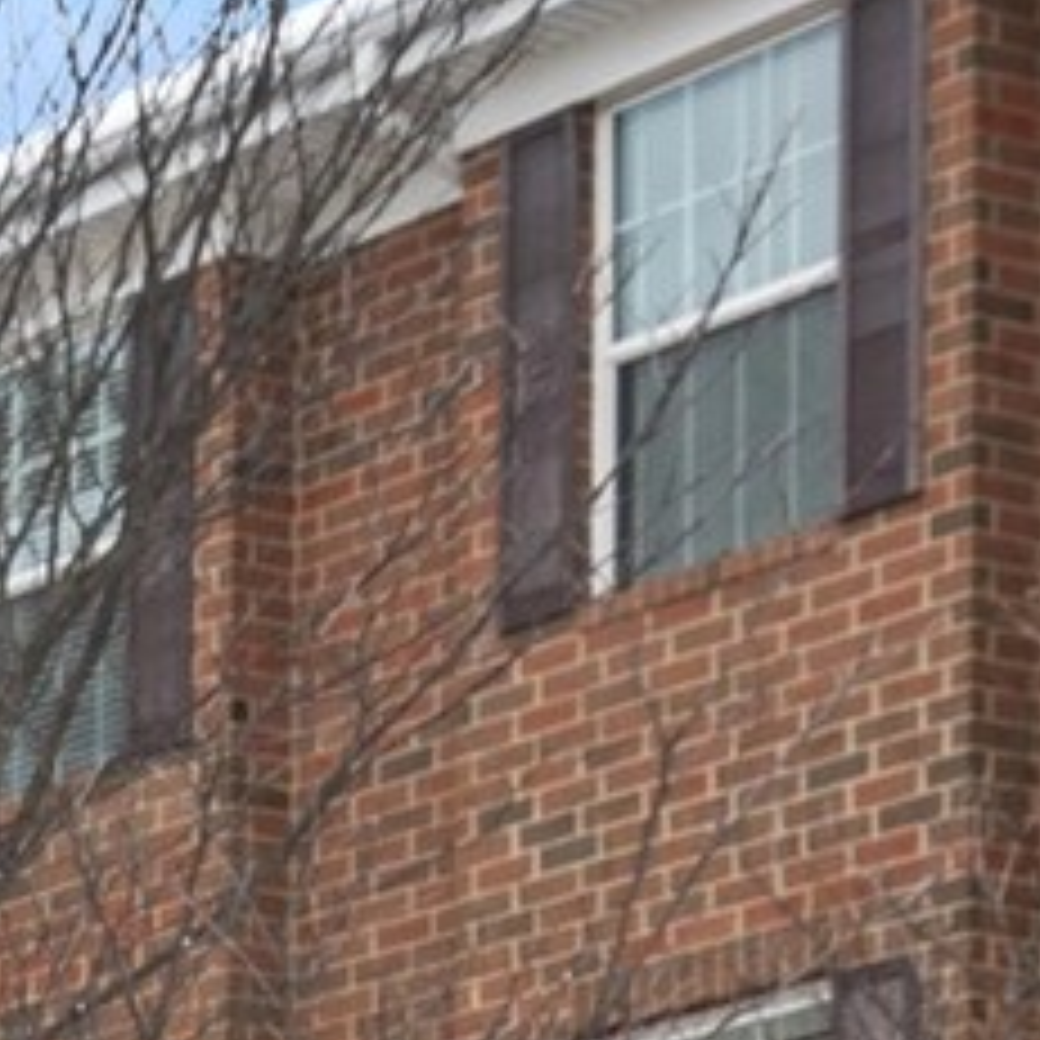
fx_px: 6696
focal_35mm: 197
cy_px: 2247
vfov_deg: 8.3
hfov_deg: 8.3
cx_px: -1256
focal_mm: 22
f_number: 9
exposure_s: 1/80
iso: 100
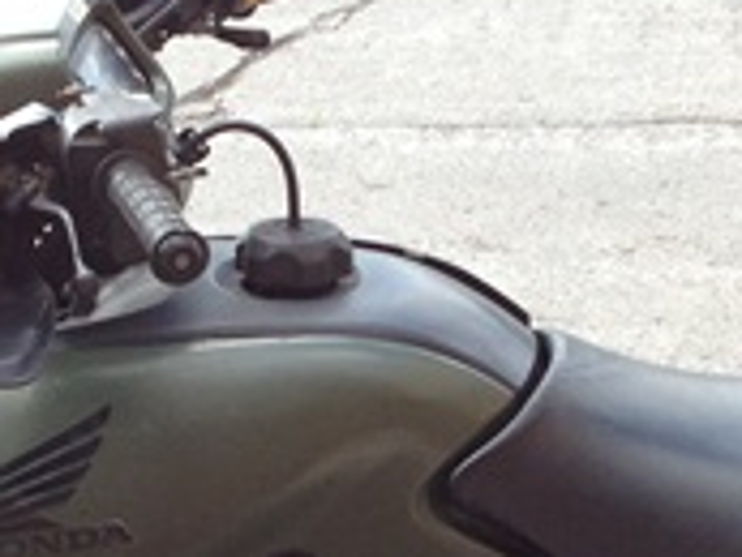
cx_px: 437
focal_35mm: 145
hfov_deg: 13.6
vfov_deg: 10.1
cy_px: 679
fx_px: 3110
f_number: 2.4
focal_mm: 4.28
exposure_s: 1/308
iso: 50
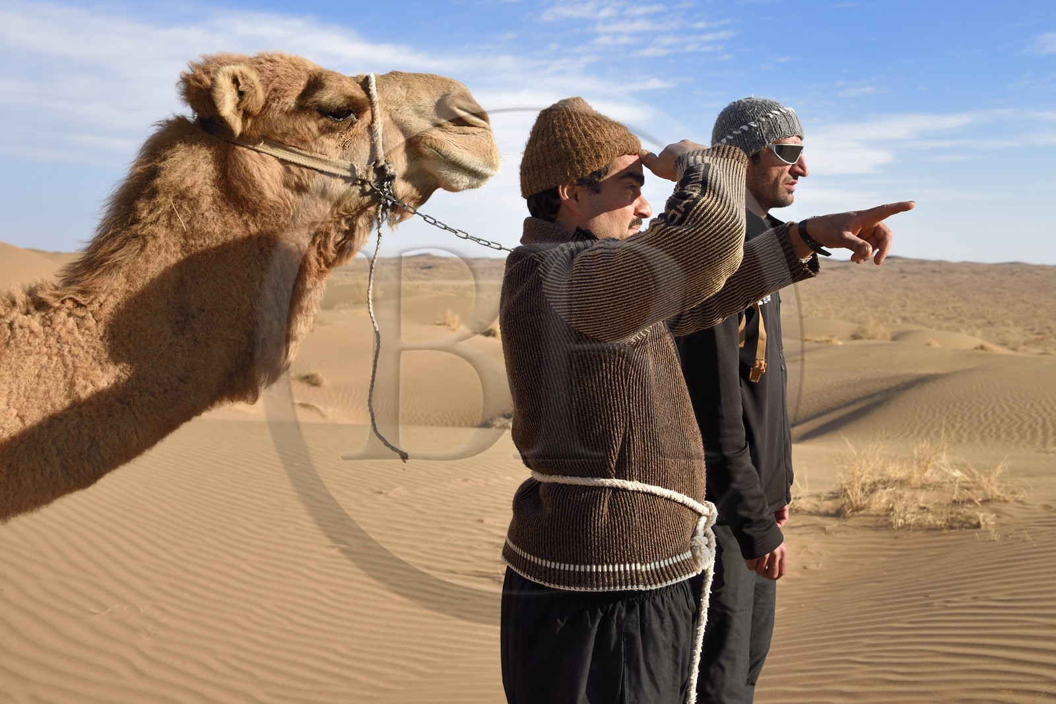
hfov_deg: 48.5
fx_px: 1173
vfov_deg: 33.4
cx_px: 528
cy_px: 352
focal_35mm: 40
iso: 200
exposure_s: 1/400
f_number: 9
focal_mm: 40
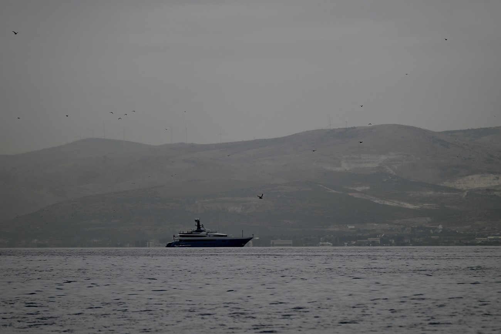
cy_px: 167
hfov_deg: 6.9
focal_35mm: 300
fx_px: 4175
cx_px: 250
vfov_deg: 4.6
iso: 400
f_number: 5.6
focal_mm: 300
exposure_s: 1/1000
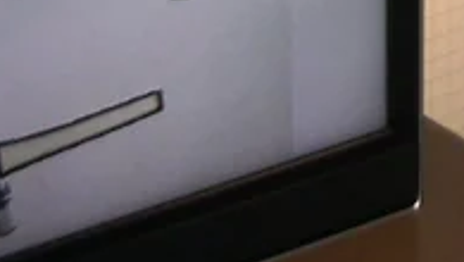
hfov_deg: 11.3
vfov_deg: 6.4
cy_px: -152
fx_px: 2315
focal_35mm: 188
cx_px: 490
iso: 50
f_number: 2.6
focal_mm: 5.8
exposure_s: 1/40
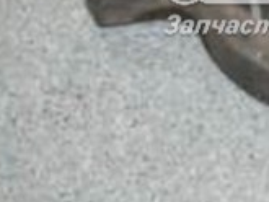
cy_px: -21
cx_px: 351
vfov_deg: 10.0
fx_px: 1143
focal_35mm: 147
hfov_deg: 13.0
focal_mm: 6.3
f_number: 2.8
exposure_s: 1/45
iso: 200
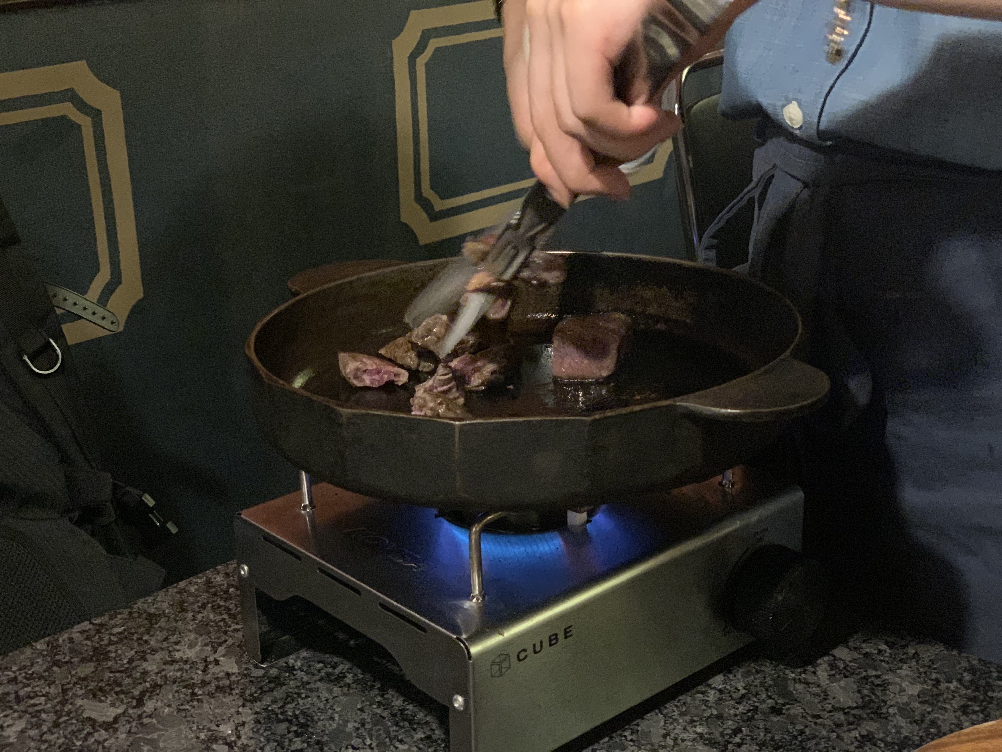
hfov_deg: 36.8
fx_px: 1505
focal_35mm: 52
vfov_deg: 28.0
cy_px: 376
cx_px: 501
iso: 640
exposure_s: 1/30
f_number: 2.4
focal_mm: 6
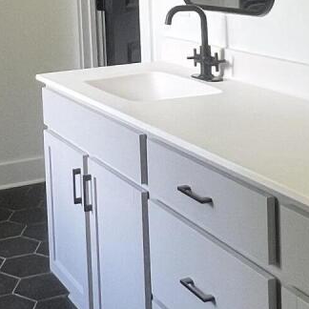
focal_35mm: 71
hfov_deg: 24.2
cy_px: 6
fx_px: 717
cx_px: 103
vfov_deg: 23.4
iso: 160
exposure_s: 1/99
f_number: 1.8
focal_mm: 1.57
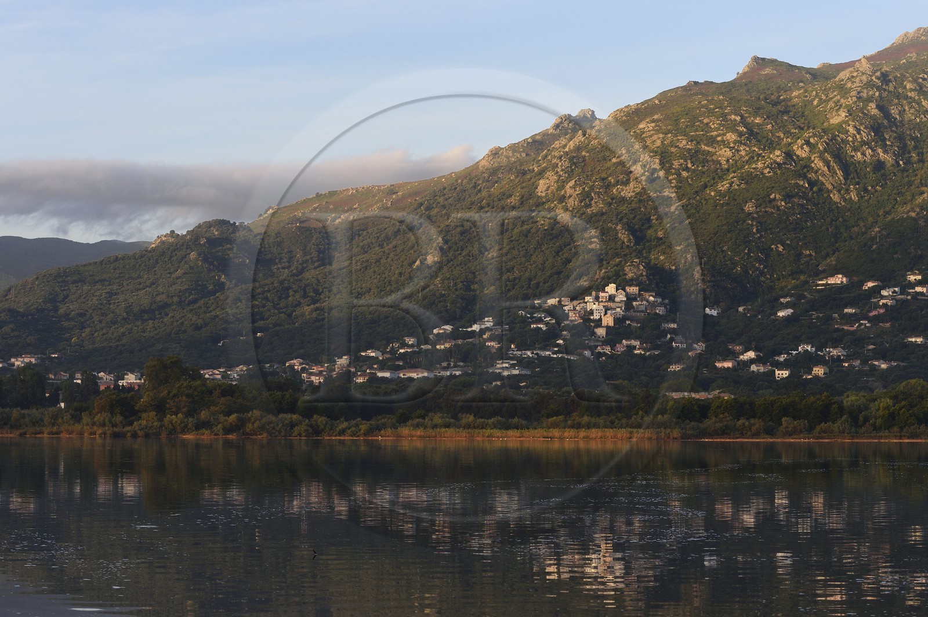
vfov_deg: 13.7
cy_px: 308
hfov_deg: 20.4
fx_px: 2576
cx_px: 464
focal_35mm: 100
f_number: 8
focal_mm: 100
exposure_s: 1/320
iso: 400
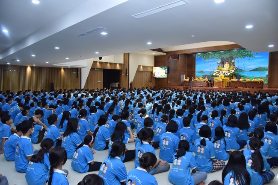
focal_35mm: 24
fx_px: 185
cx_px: 139
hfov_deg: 73.7
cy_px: 92
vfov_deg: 53.2
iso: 1600
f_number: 5
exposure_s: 1/125
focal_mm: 24
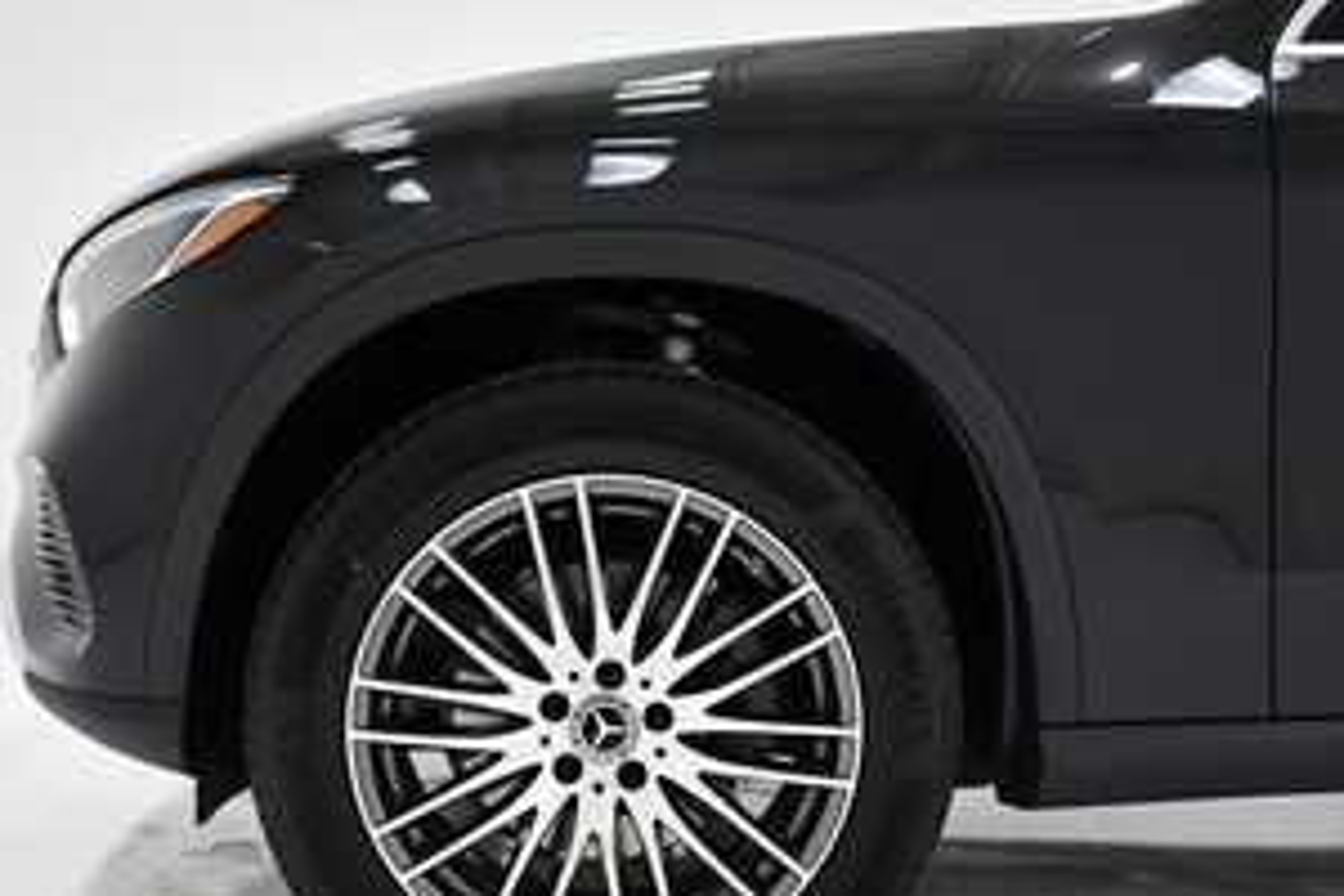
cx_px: 609
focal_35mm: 36
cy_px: 553
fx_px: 1344
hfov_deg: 53.1
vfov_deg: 36.7
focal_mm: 18
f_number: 3.5
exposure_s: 1/125
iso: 900
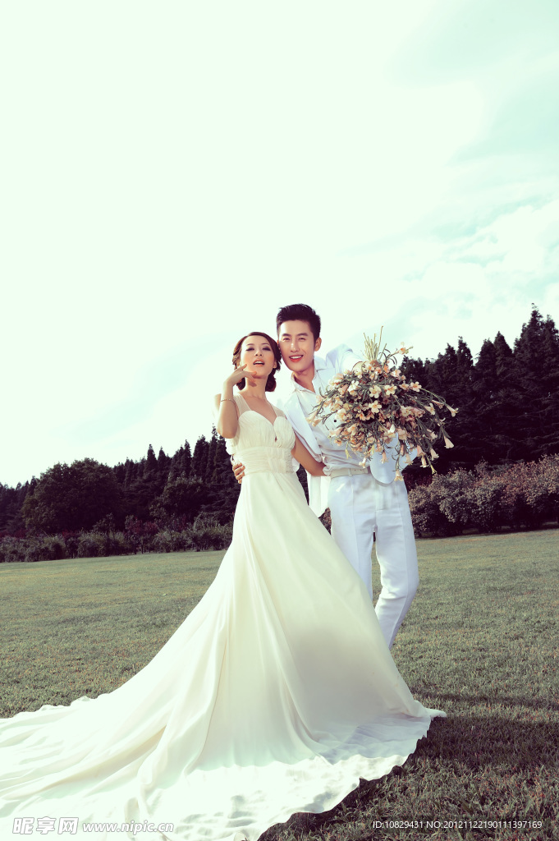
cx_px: 280
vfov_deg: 73.8
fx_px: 560
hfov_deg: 53.1
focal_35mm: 24
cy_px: 420
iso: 100
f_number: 11
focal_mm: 24
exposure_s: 1/125
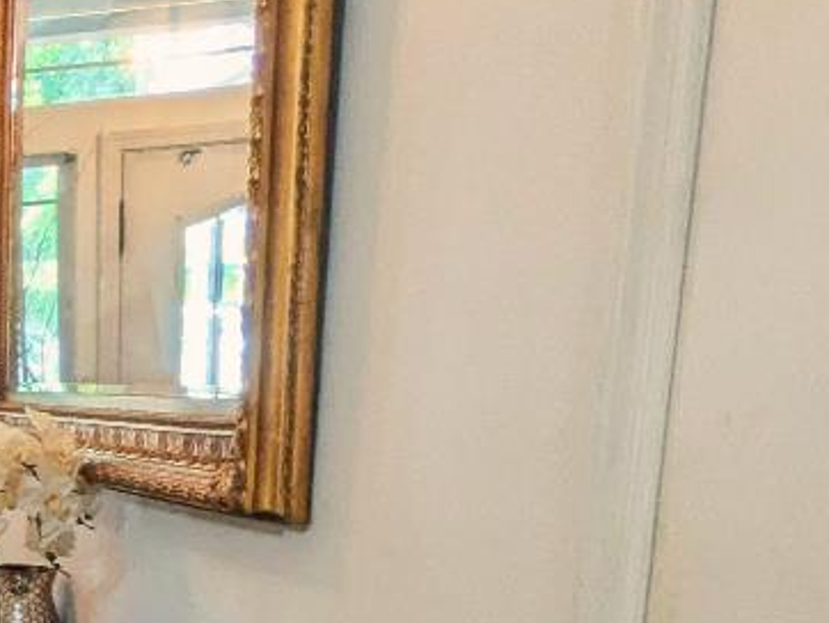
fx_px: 1390
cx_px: -679
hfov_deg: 21.3
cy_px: 563
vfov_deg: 24.5
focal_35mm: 58
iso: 247
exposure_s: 1/120
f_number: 2.2
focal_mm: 1.83
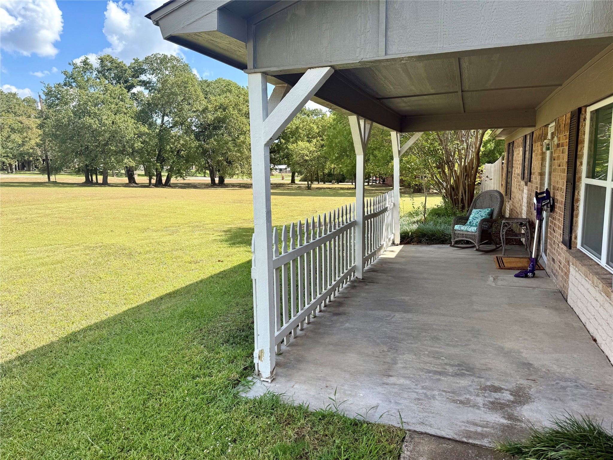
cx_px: 306
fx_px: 425
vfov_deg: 56.8
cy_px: 230
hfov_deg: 71.6
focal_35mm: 24
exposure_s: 1/1653
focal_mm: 6.76
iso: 80
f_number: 1.78
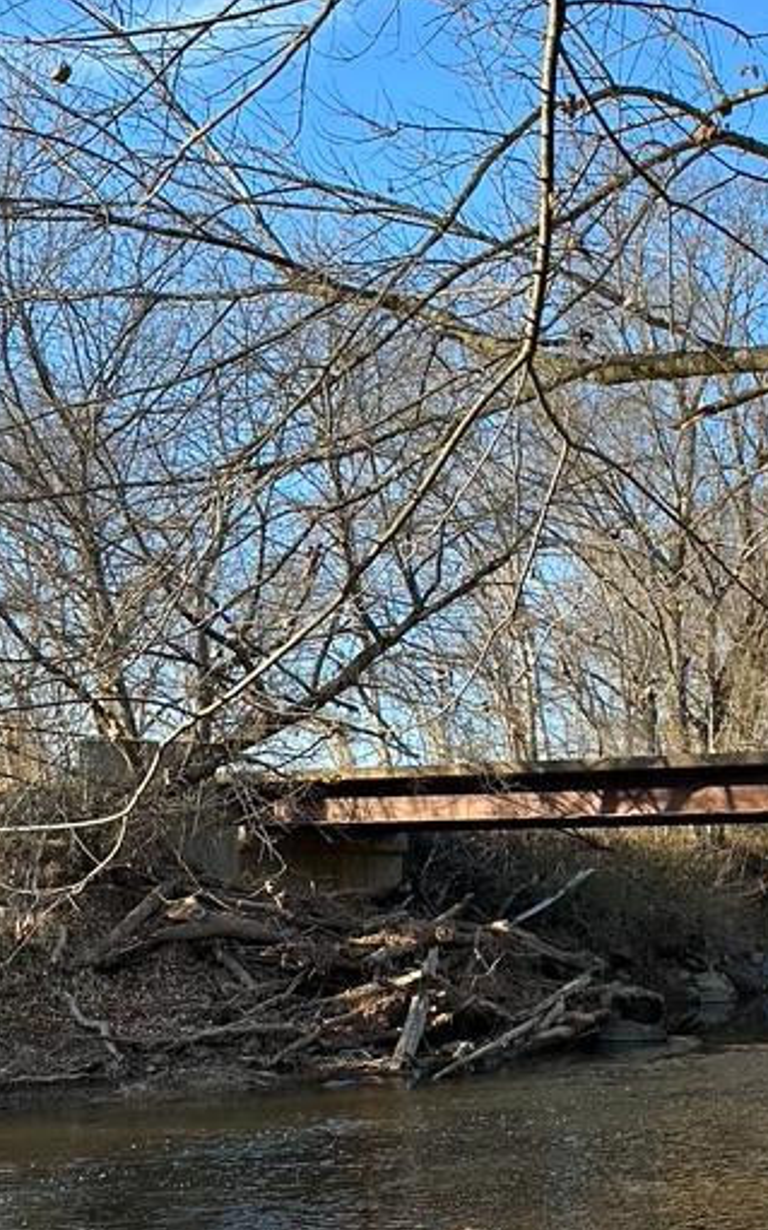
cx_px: 879
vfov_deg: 38.5
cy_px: 936
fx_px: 1709
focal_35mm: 51
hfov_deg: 23.5
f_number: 1.78
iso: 80
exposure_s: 1/1304
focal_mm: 6.86
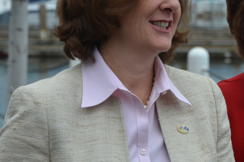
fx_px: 2199
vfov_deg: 4.2
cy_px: 45
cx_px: 212
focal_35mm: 325
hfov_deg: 6.3
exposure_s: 1/250
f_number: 8
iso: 160
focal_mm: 105
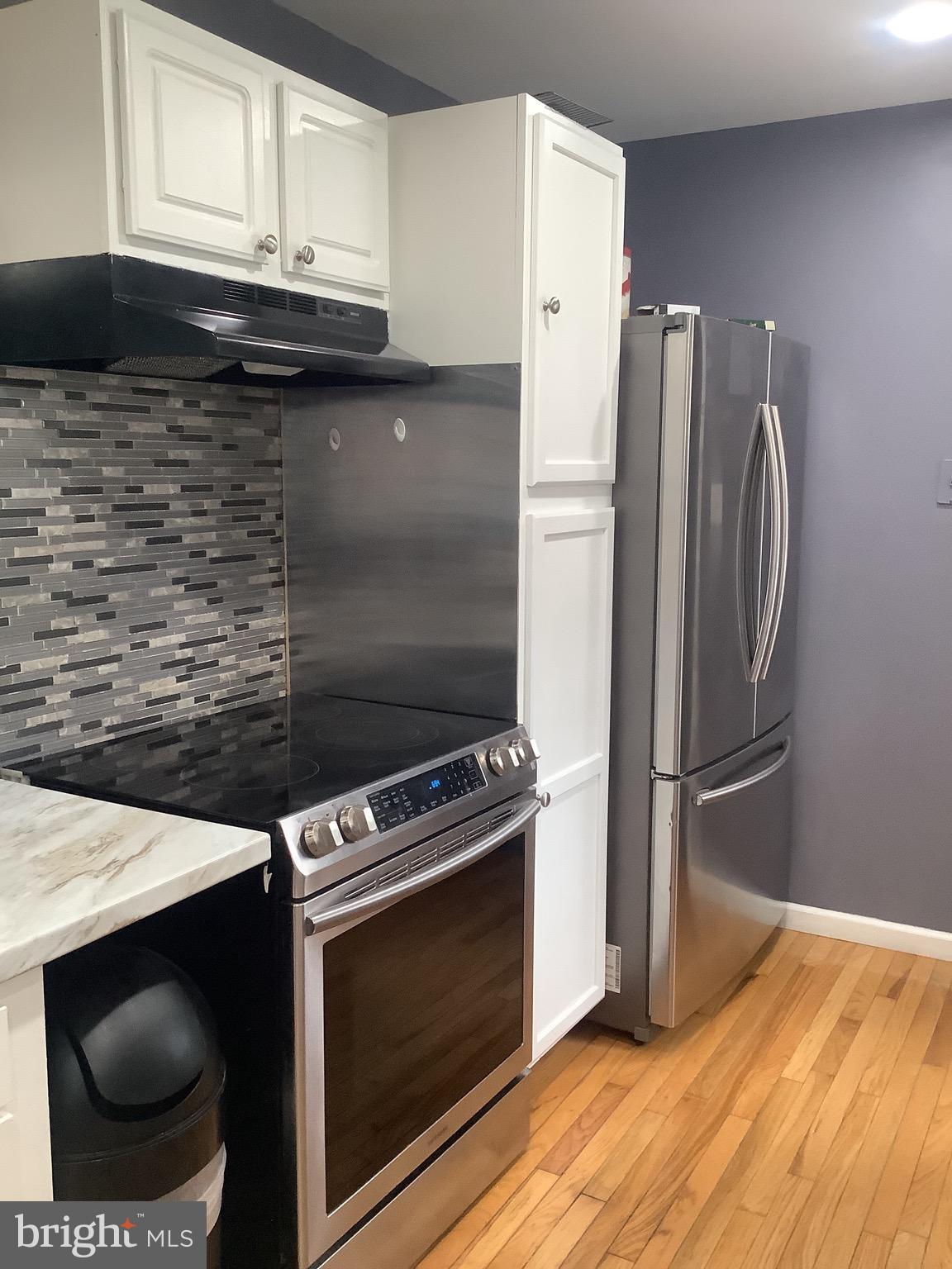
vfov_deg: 58.4
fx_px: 1137
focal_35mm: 31
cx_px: 476
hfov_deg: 45.4
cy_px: 634
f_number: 2.4
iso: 250
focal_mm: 3.3
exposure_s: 1/60
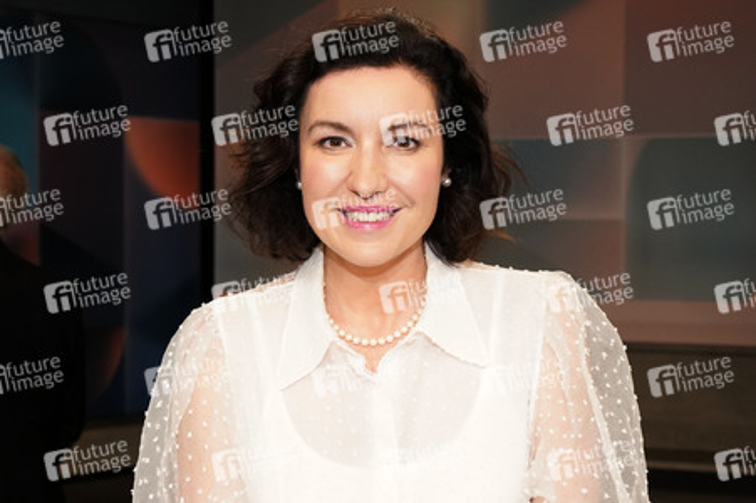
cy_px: 252
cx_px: 378
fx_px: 692
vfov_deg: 39.9
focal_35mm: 33
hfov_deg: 57.3
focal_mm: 33
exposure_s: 1/160
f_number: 5
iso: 2000
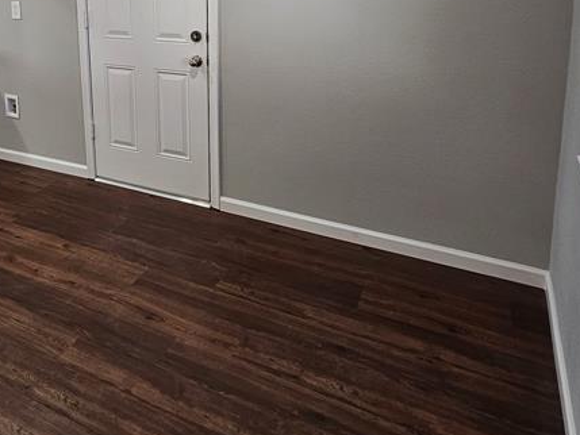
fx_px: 520
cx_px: 99
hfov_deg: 53.6
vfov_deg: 41.9
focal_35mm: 31
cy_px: 45
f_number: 2.2
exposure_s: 1/60
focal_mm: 2.2
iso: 100
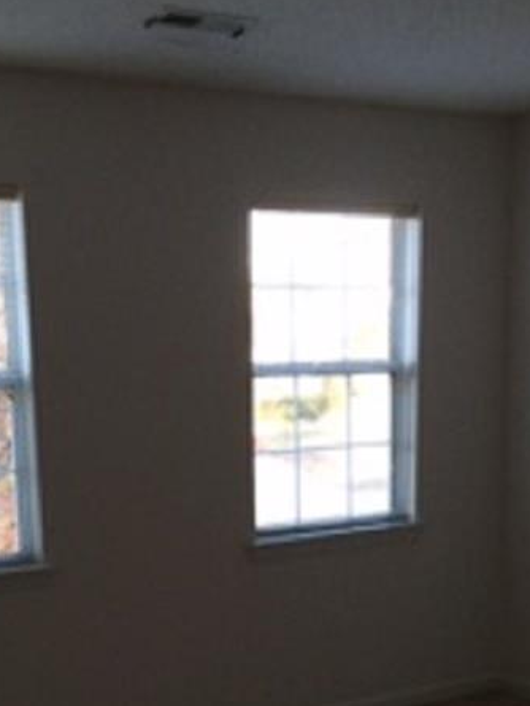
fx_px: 1020
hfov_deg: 29.0
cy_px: 549
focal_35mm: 50
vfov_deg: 37.0
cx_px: 182
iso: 64
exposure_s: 1/30
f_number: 2.2
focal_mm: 4.15
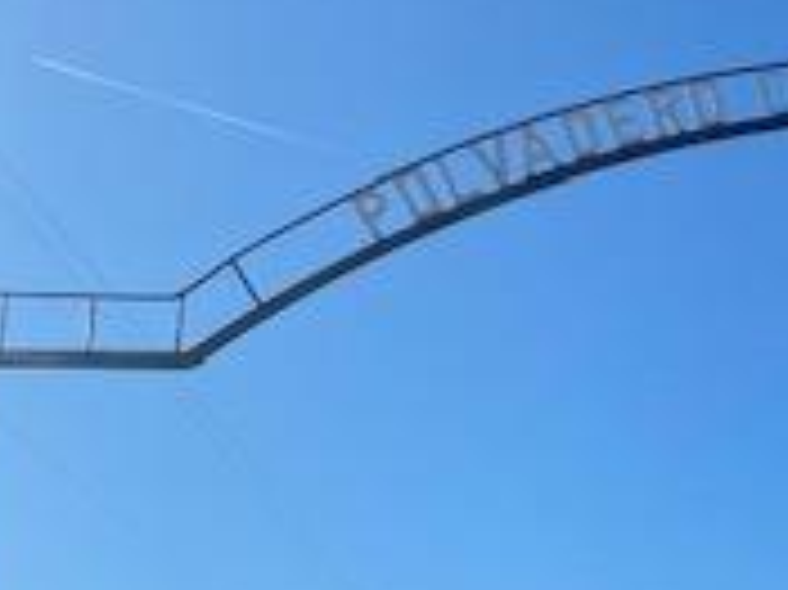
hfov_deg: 19.0
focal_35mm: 95
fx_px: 2161
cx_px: 1040
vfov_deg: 15.3
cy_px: 545
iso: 32
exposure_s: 1/3610
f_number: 1.8
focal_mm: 4.25
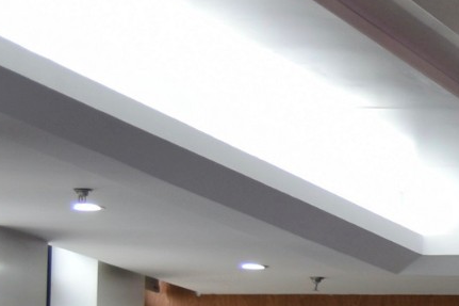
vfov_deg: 5.5
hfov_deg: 7.5
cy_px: 373
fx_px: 3148
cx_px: 1289
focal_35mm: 247
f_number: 4
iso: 250
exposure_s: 1/40
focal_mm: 38
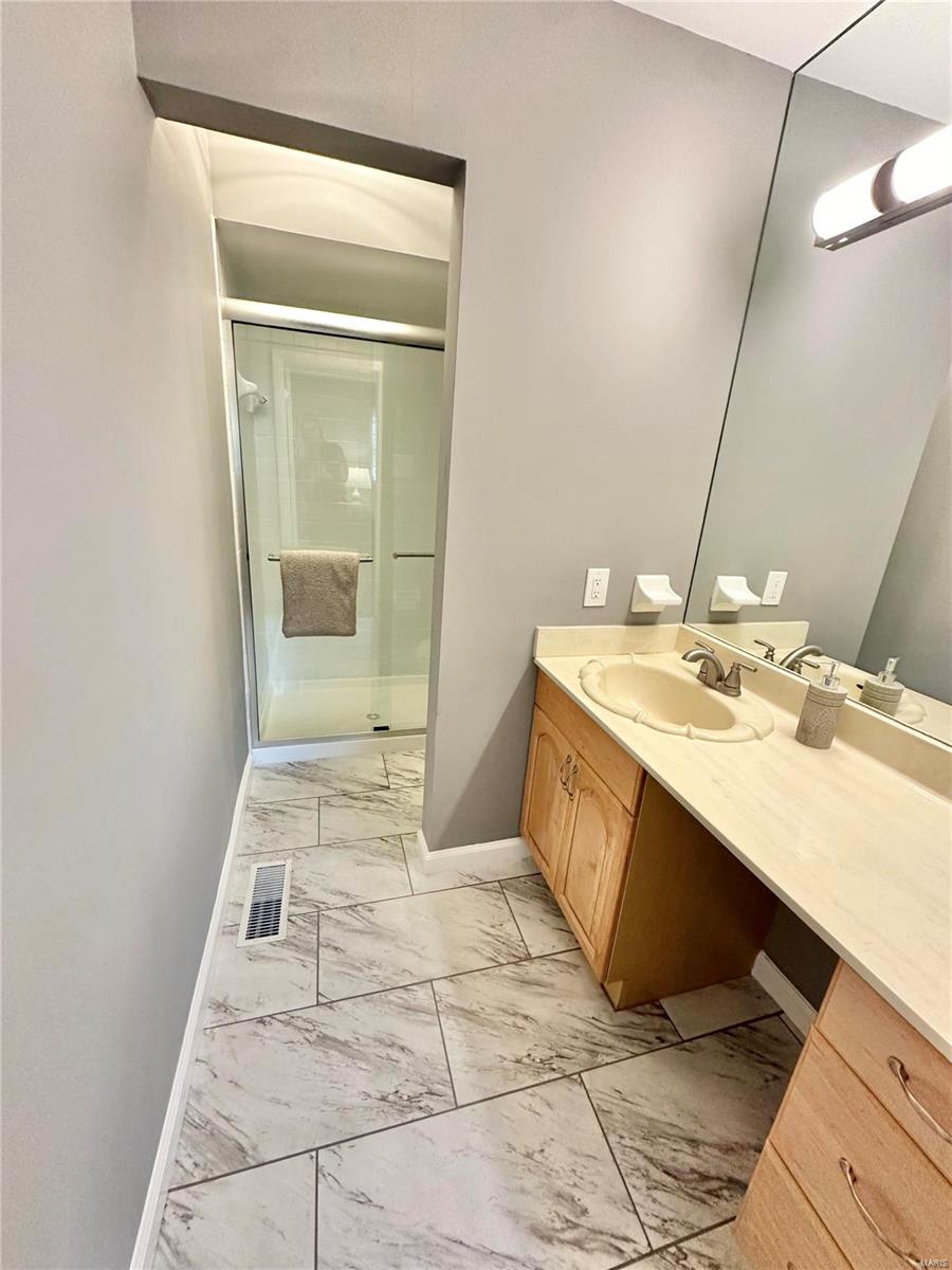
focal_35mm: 14
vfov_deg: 102.1
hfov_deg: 85.7
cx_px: 476
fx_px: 513
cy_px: 635
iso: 250
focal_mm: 2.22
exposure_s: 1/120
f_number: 2.2
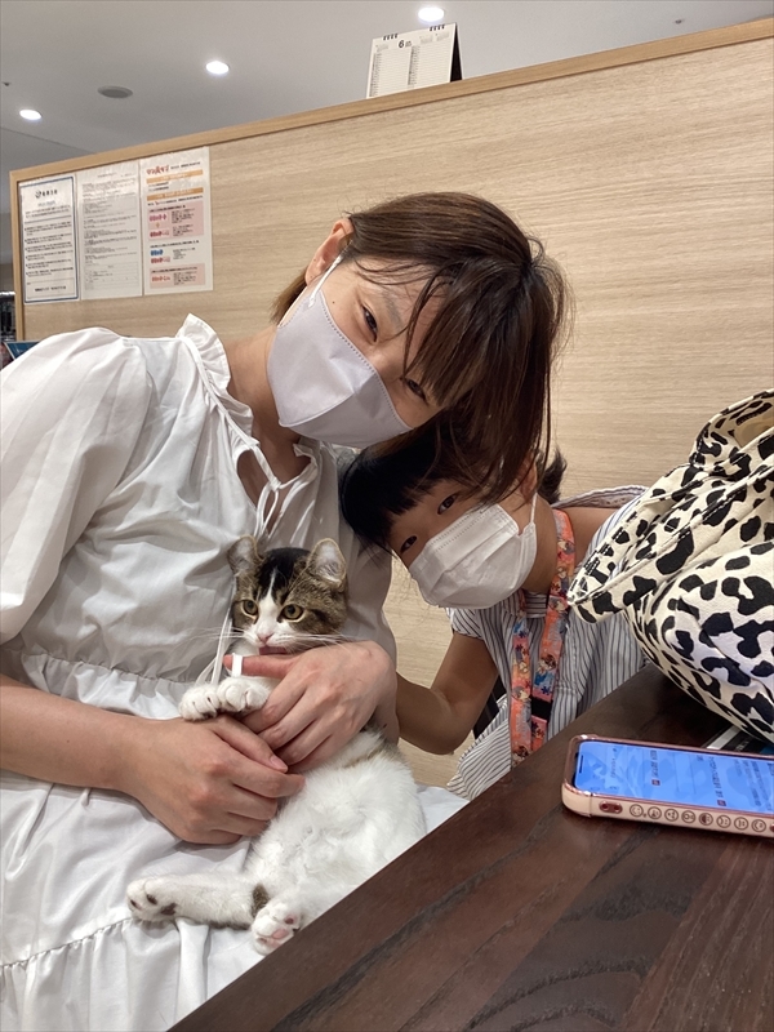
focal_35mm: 31
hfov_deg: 45.4
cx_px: 387
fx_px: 924
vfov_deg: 58.4
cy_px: 516
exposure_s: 1/50
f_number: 2.4
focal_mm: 3.3
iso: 80
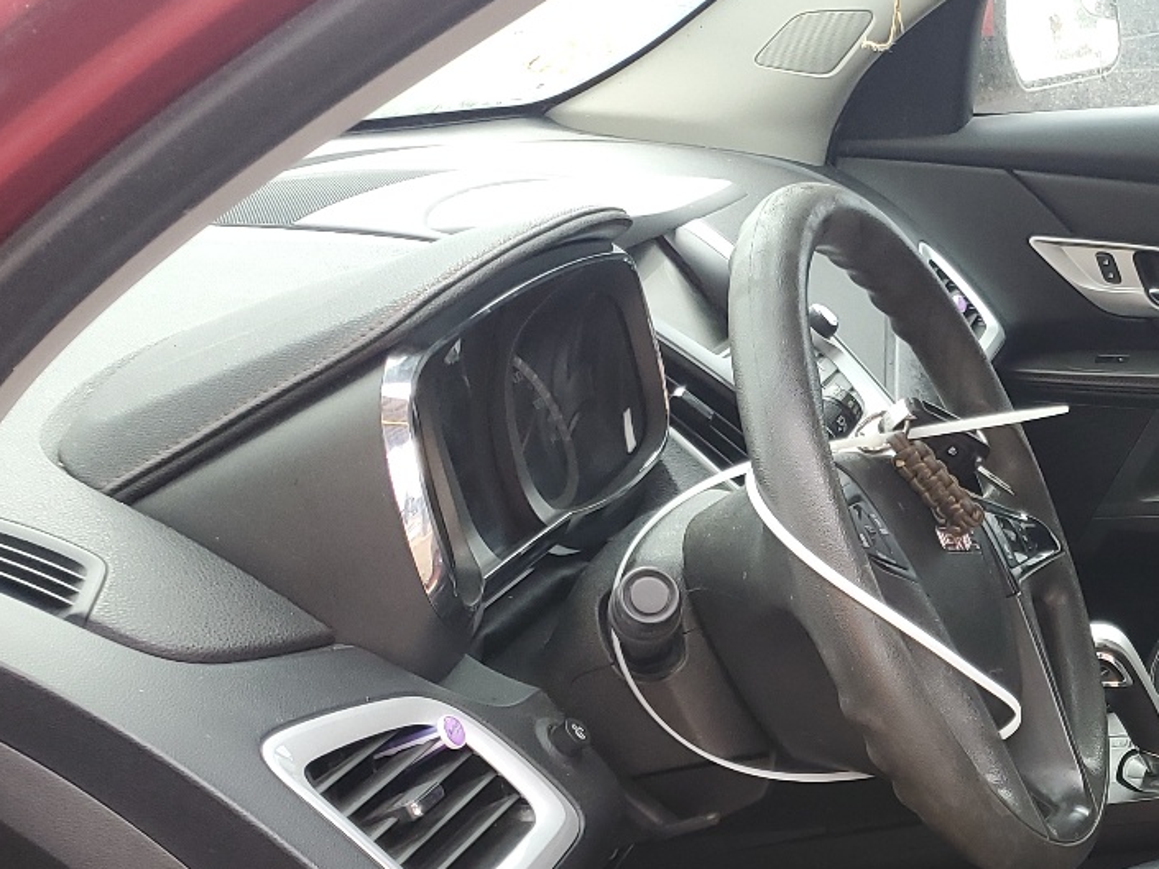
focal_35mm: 59
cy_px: 770
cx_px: 1256
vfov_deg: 24.2
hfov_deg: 29.6
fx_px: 1976
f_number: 1.5
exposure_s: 1/120
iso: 65
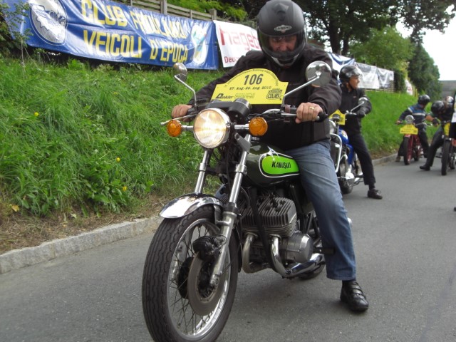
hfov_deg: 40.4
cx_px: 228
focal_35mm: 47
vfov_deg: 30.9
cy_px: 171
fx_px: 619
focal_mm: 7.6
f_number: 3
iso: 64
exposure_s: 1/160
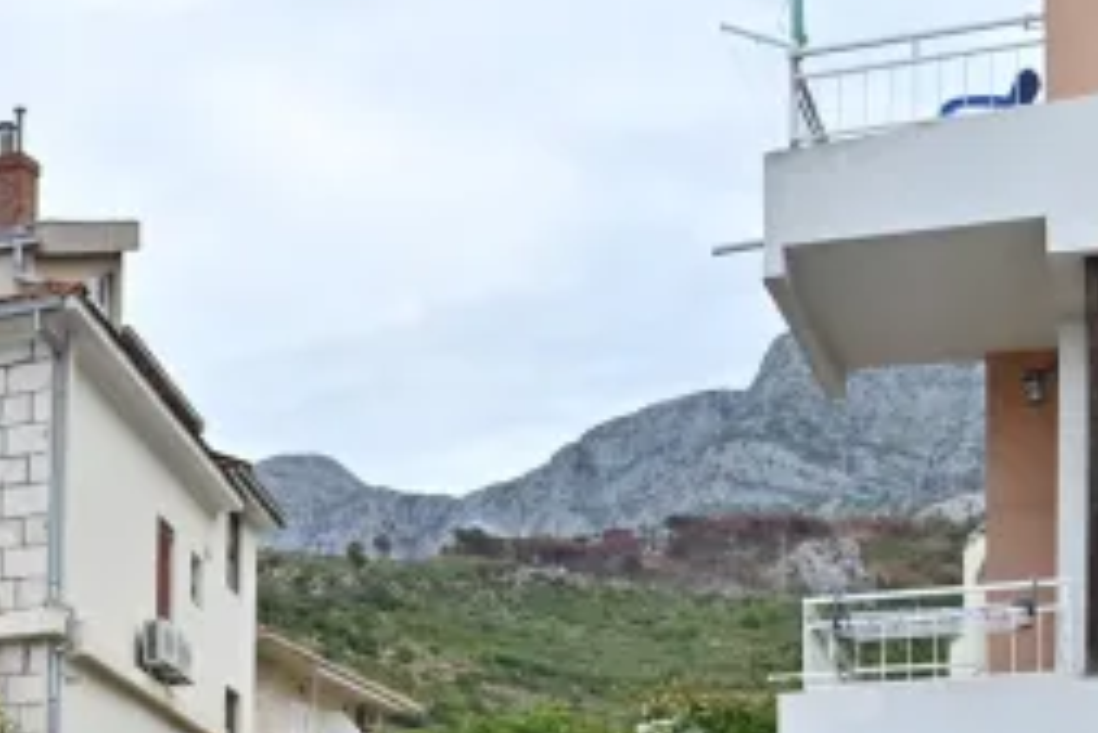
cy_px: 1026
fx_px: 2197
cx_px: 65
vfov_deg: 17.4
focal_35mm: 72
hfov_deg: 26.9
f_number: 4
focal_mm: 24
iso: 800
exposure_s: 1/2000
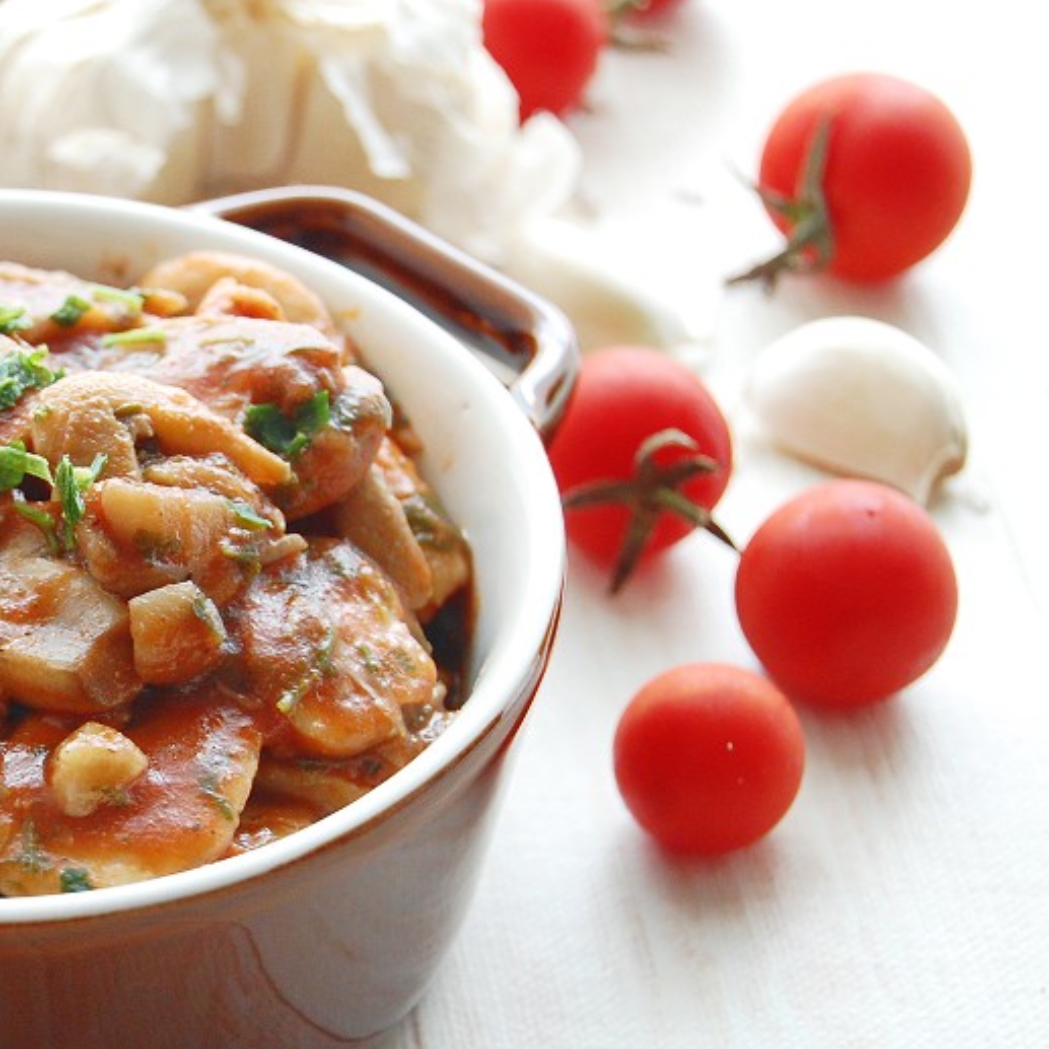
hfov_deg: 13.5
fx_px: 4388
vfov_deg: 13.6
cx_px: 106
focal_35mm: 128
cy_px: 620
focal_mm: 52
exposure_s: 1/15
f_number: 5.6
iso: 800
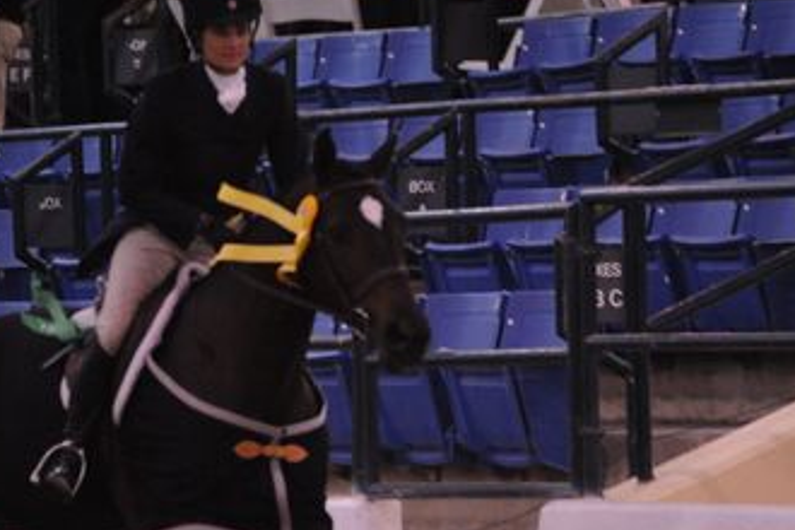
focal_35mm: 349
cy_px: 398
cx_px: 390
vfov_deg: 3.9
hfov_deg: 5.9
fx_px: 7706
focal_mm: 180
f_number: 2.8
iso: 5000
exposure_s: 1/400
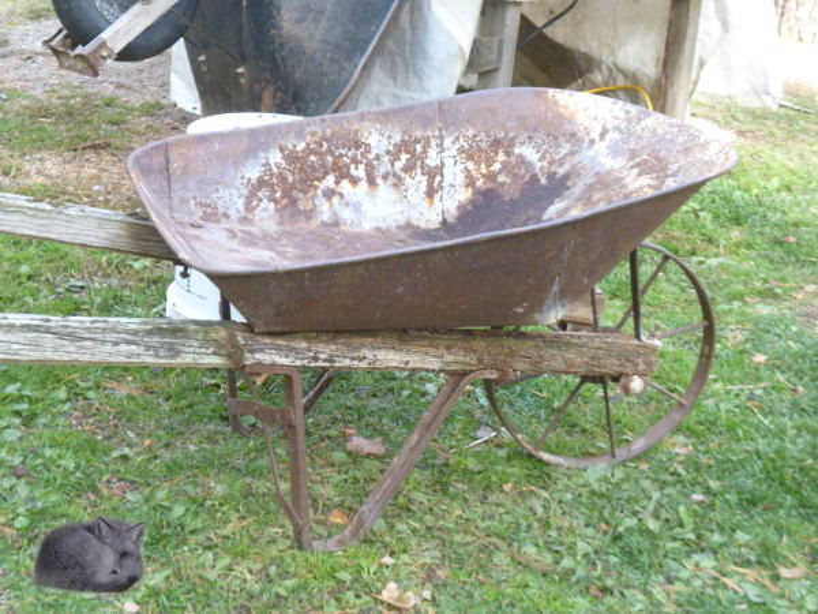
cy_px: 307
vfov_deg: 21.3
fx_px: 1631
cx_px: 409
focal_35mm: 69
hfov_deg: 28.2
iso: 320
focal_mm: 12.3
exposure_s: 1/80
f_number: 4.5
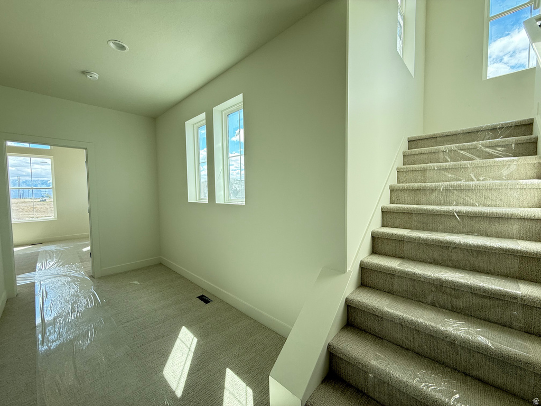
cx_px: 270
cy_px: 203
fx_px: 219
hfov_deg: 102.1
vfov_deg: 85.7
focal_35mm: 14
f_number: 2.2
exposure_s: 1/237
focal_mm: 2.22
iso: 64
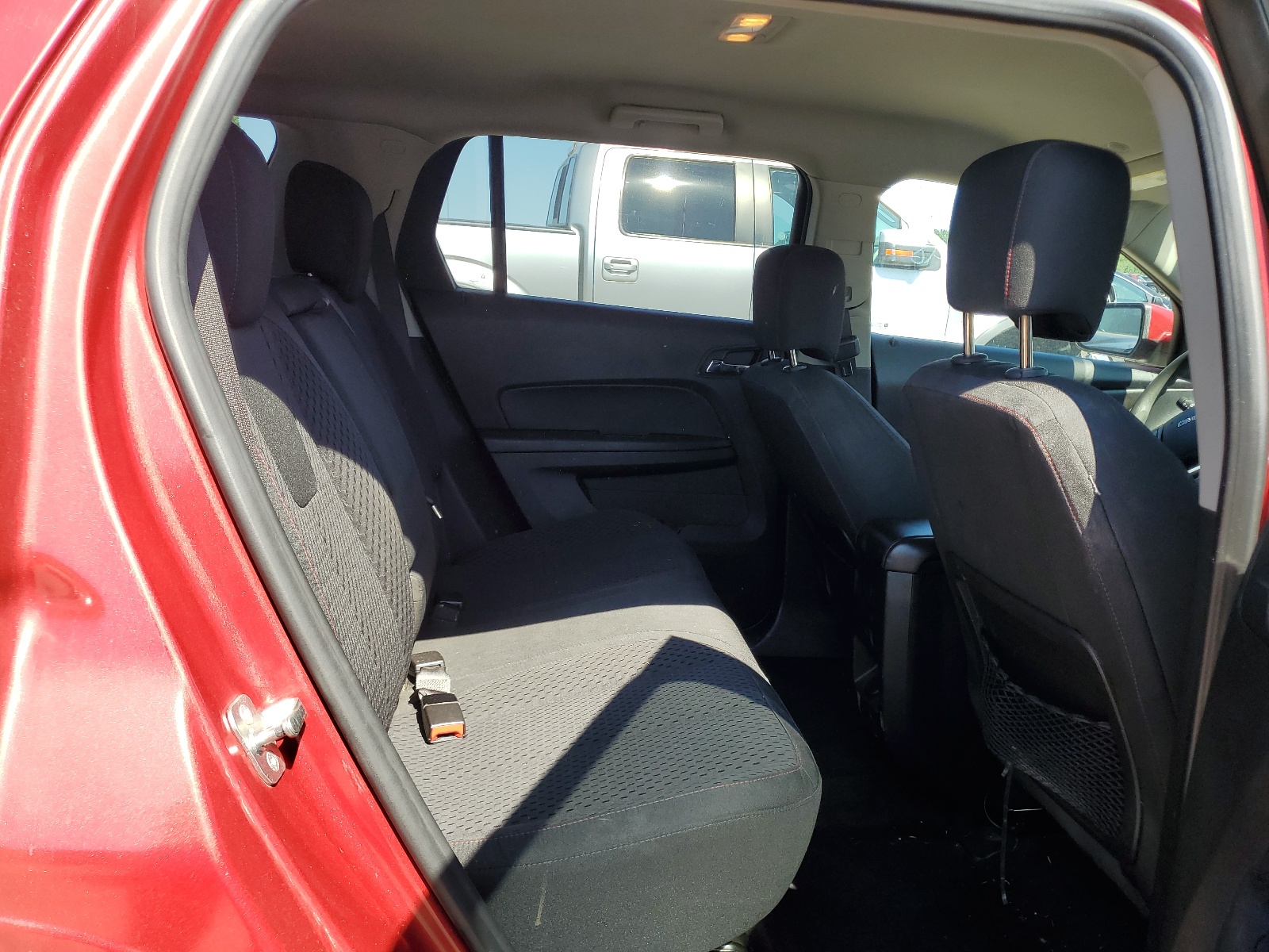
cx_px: 634
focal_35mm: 26
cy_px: 476
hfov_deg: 67.3
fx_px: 953
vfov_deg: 53.1
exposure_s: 1/588
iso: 50
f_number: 1.5
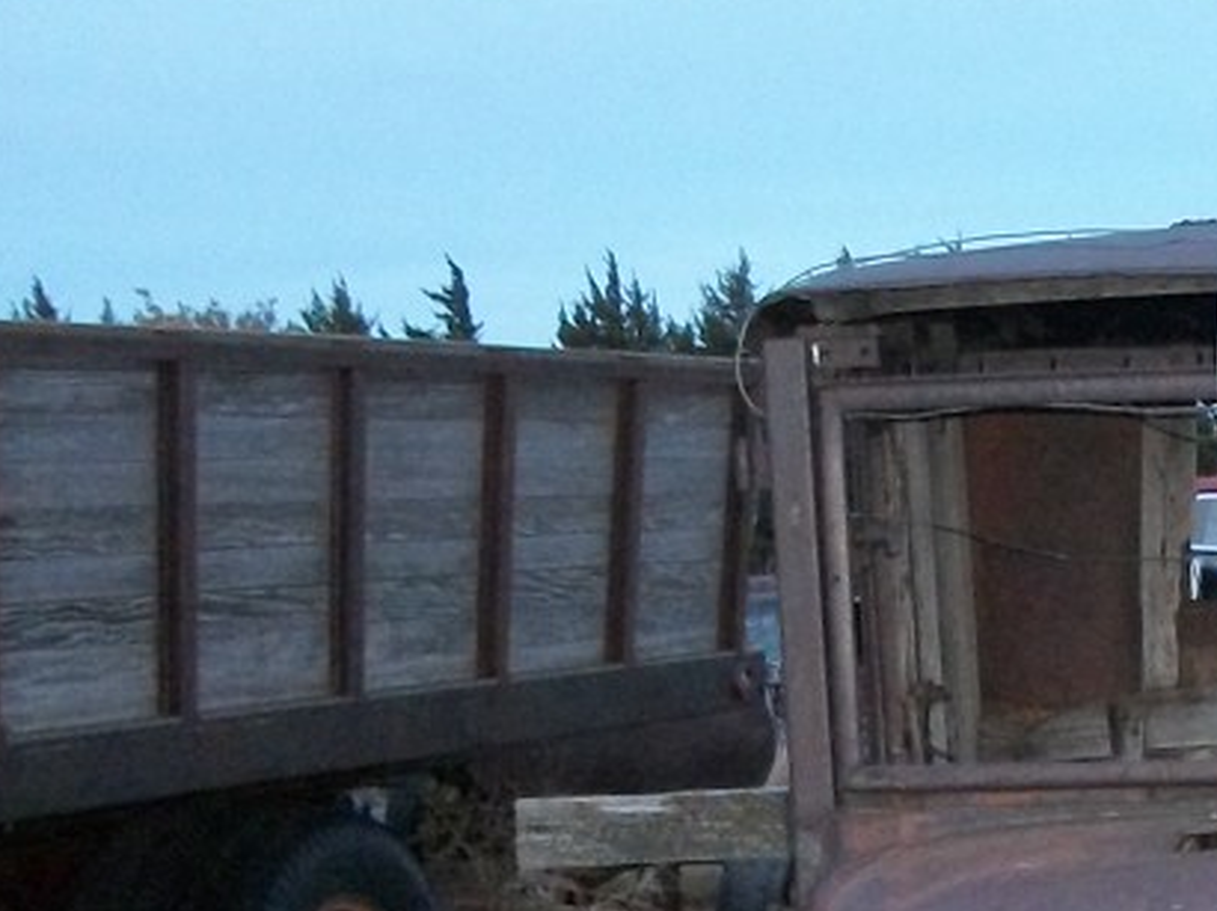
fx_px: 3514
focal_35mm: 100
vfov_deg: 13.8
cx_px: 1309
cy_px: 1404
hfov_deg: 18.9
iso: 250
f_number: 2.9
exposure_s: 1/30
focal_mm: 5.7
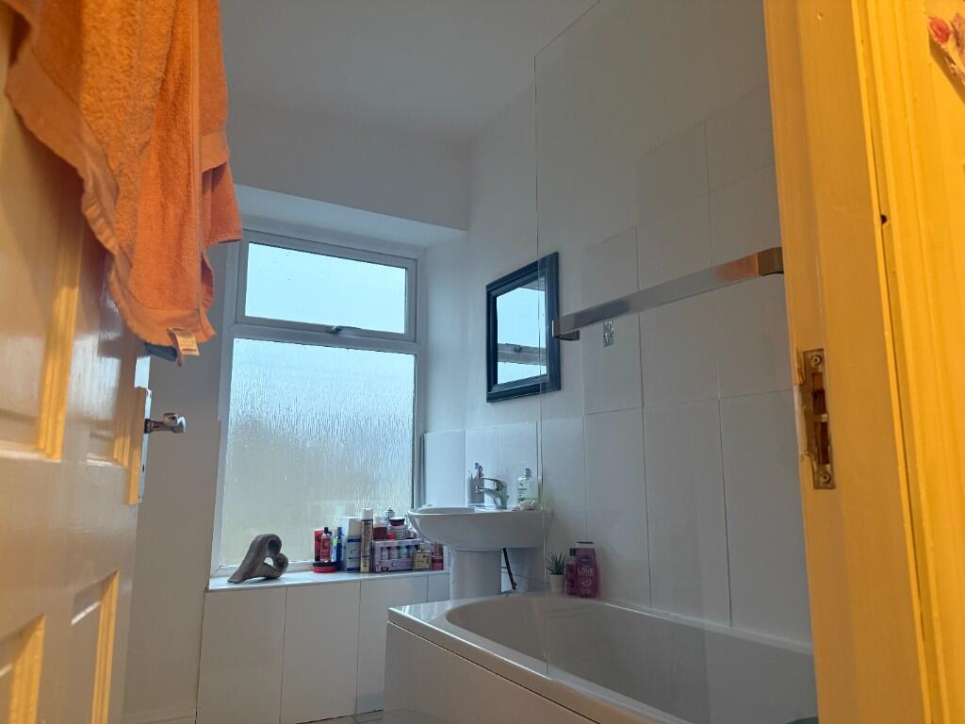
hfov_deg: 71.6
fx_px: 669
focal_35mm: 24
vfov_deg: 56.8
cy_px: 362
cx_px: 482
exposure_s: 1/50
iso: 400
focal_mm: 6.76
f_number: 1.78
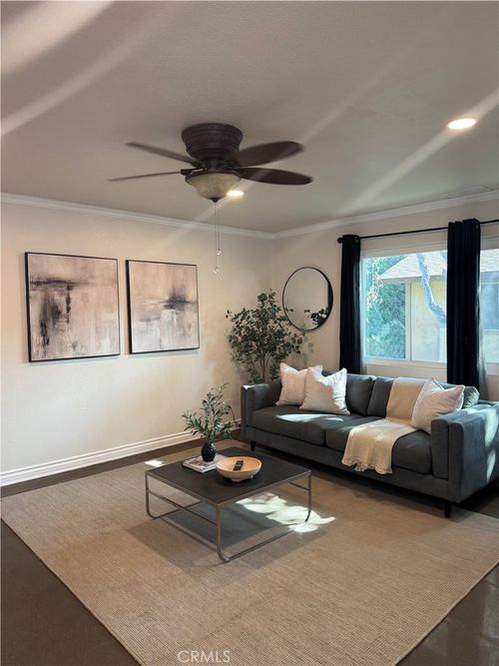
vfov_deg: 71.6
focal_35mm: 24
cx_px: 250
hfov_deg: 56.8
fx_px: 461
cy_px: 333
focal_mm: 6.76
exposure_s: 1/120
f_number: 1.78
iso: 200
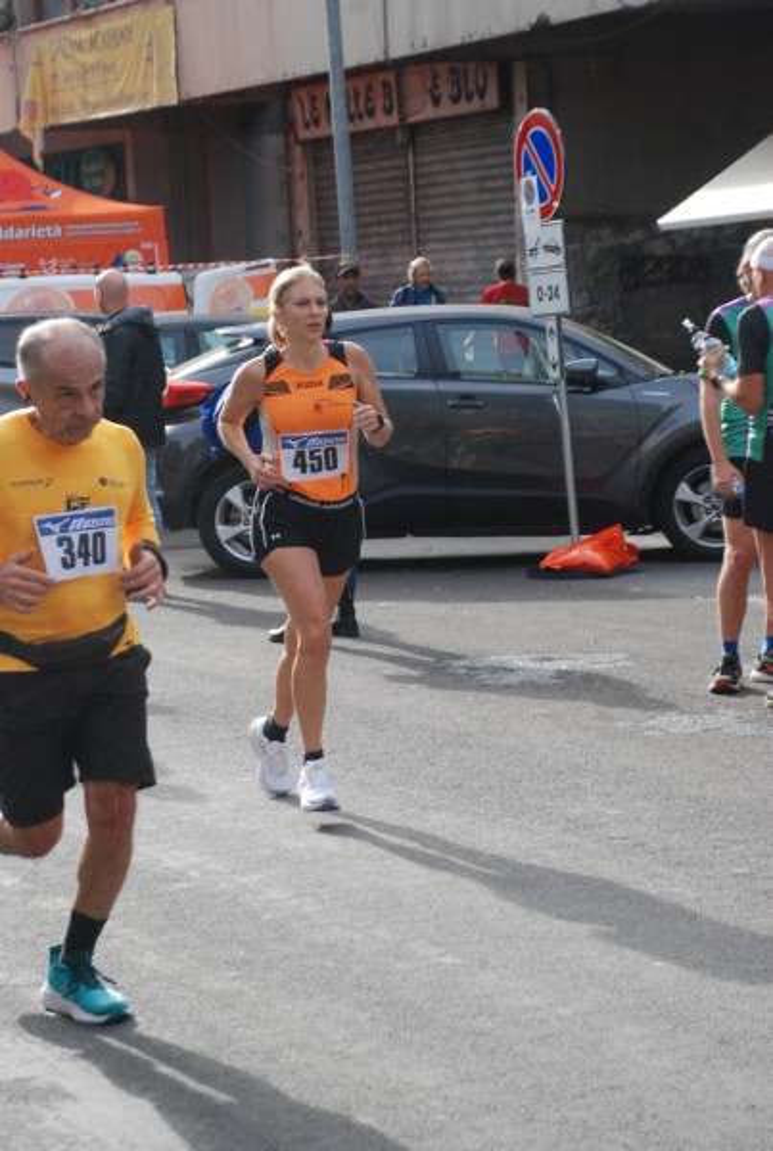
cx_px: 386
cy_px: 576
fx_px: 3172
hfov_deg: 13.9
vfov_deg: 20.6
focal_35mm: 99
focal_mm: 66
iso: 1000
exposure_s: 1/800
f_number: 5.3
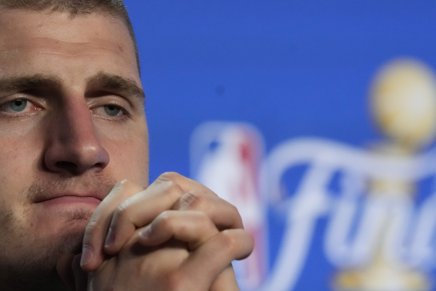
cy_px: 181
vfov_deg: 2.1
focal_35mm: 649
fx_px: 7859
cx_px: 211
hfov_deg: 3.2
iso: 6400
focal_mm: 400
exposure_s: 1/400
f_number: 6.3
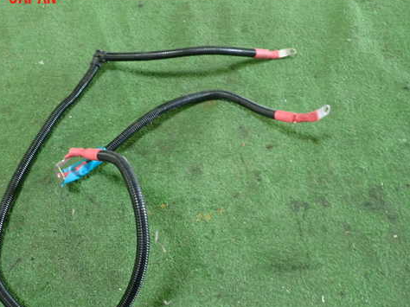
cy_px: 182
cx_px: 158
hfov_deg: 48.6
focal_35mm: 38
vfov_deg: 37.6
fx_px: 450
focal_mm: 5.4
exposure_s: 1/30
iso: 500
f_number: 2.3
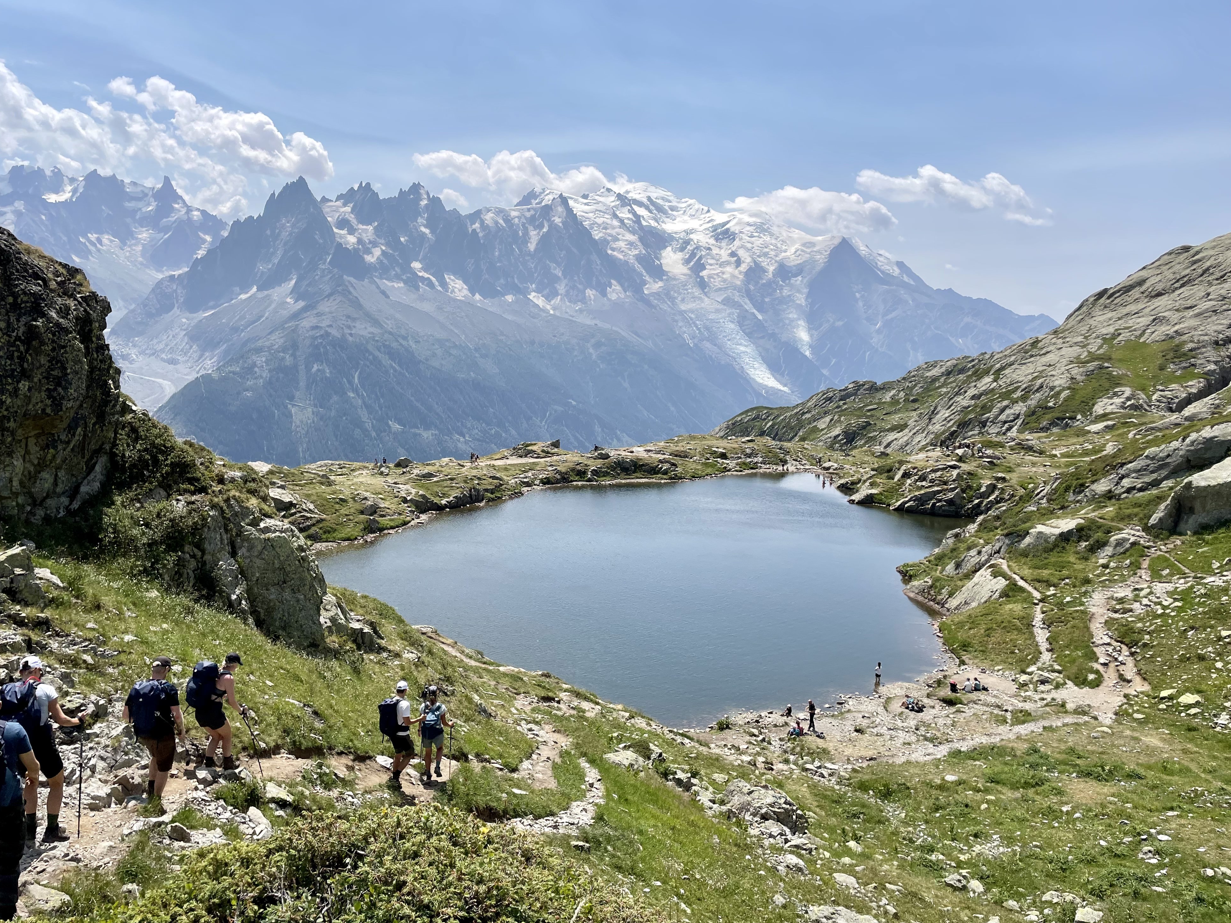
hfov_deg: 65.3
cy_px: 464
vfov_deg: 51.4
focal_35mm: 27
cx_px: 600
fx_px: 960
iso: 32
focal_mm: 4.2
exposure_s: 1/5291
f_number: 1.6
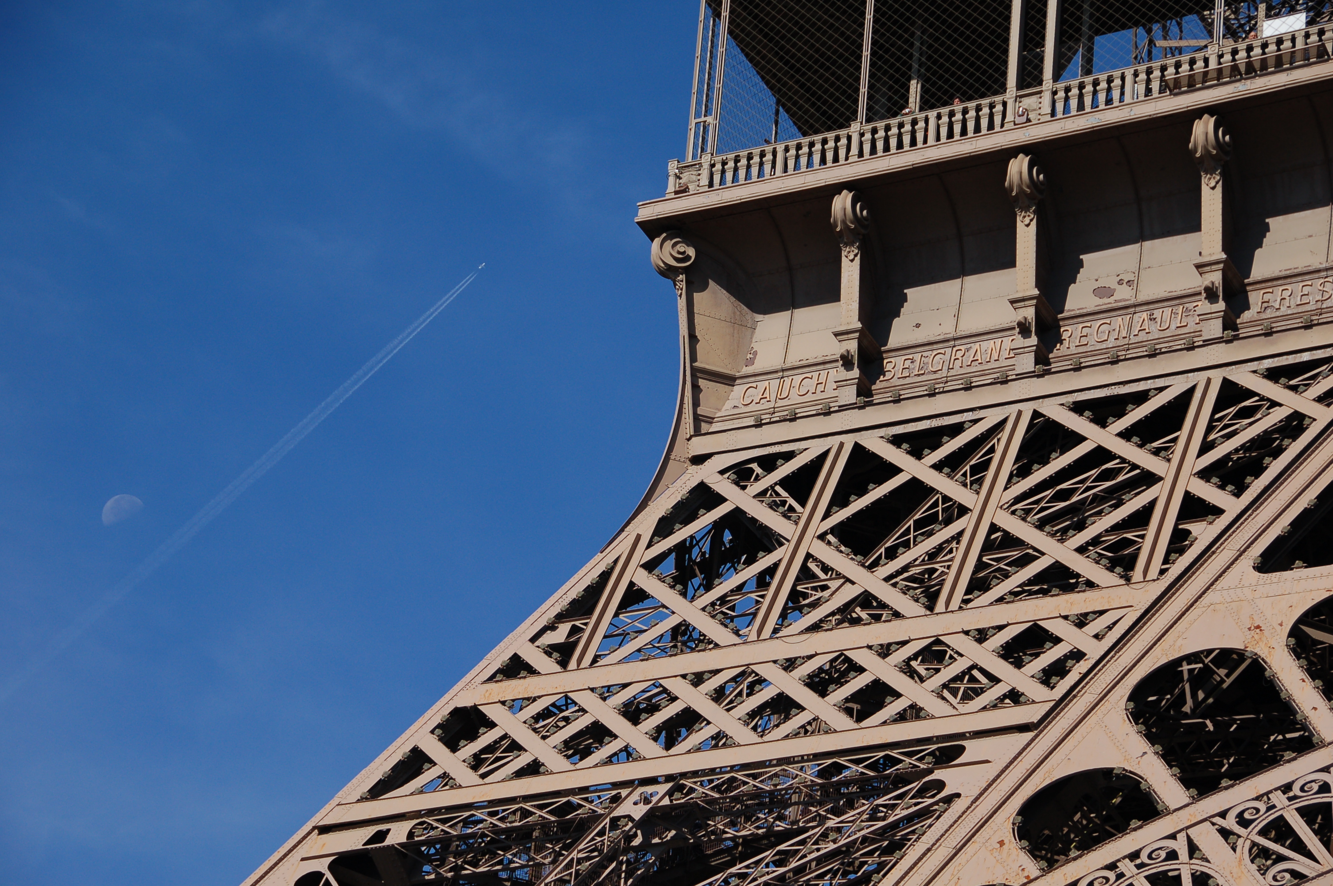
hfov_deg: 17.1
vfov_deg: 11.4
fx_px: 4439
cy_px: 443
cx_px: 666
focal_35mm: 120
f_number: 8
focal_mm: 80
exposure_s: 1/1000
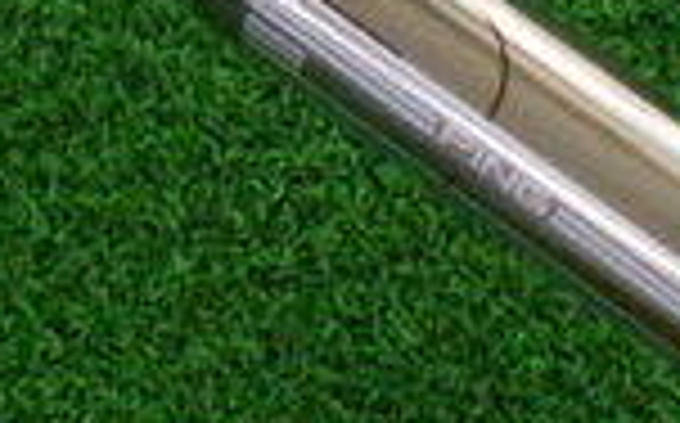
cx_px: 167
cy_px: -99
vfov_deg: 10.9
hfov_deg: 17.7
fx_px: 2166
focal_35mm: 117
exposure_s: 1/250
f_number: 3.2
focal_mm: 4.6
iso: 720
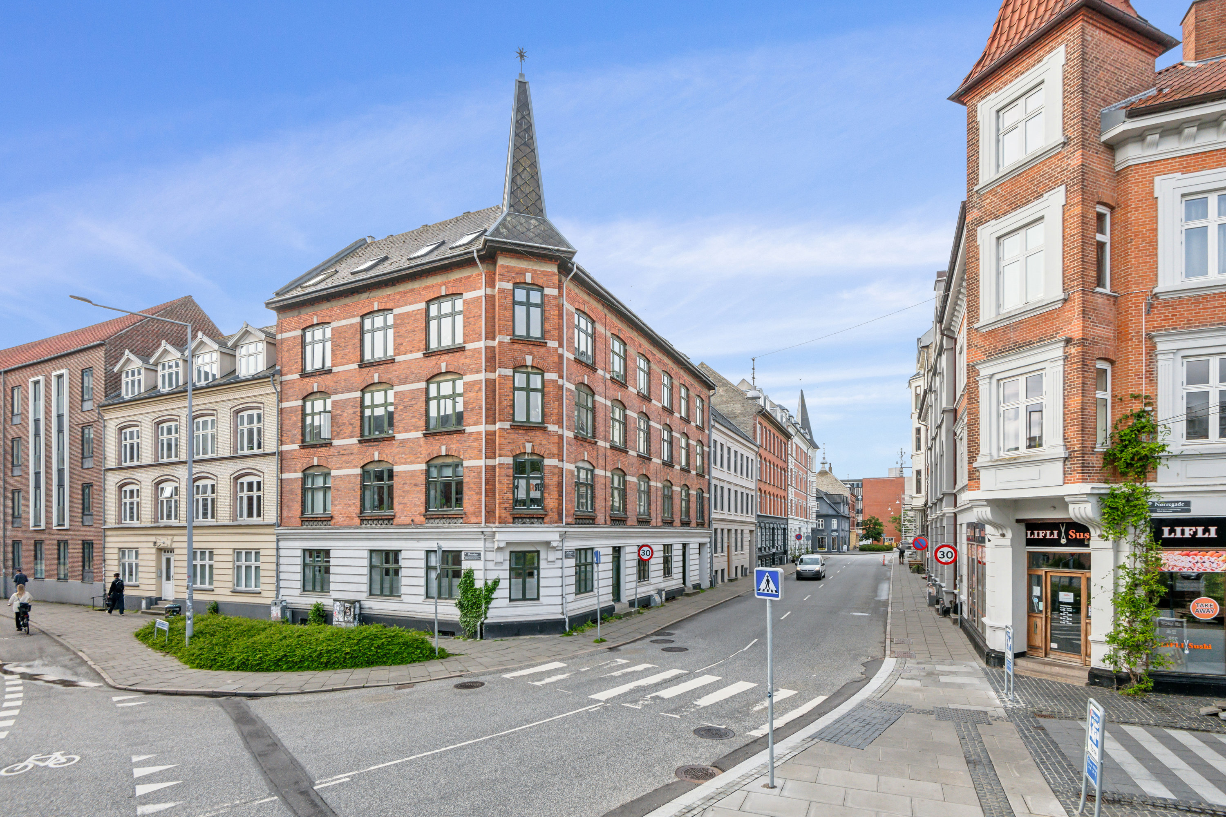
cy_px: 408
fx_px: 545
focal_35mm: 16
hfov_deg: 96.7
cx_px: 613
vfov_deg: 73.7
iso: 800
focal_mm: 16
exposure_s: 1/500
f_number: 11
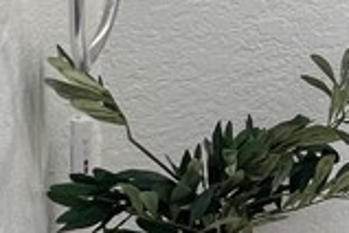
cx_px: 821
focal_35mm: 87
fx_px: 843
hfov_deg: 15.0
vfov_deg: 15.7
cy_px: 95
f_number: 1.8
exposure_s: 1/120
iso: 64
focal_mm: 1.57
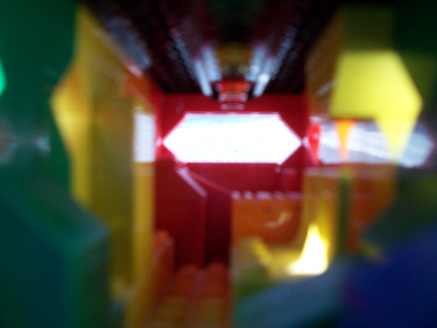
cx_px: 218
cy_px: 164
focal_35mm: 35
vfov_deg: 40.7
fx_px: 442
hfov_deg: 52.6
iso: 80
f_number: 2.8
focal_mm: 6
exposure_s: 1/125
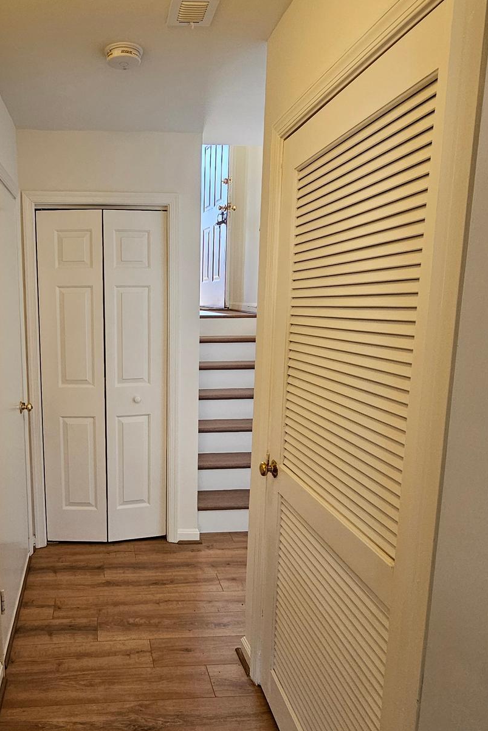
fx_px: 467
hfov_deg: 52.8
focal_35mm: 23
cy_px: 378
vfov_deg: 76.1
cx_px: 125
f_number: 2.2
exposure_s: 1/100
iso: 250
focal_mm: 2.2
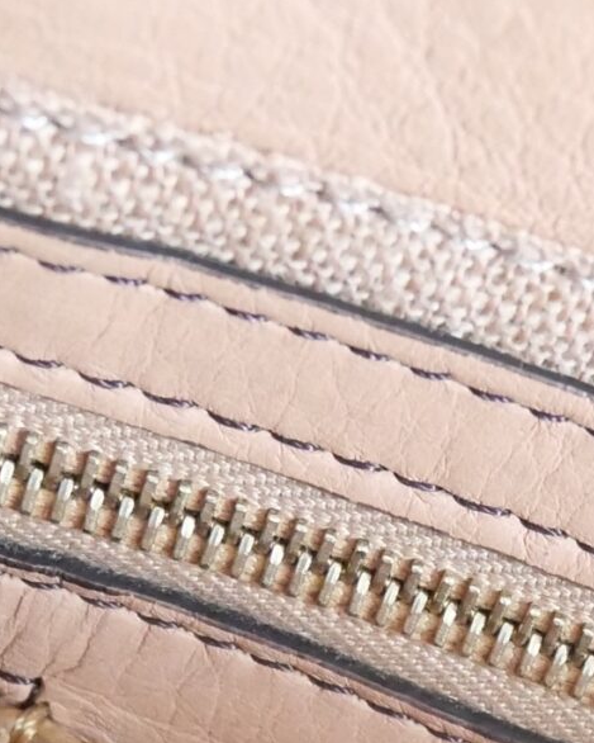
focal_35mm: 128
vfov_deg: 14.9
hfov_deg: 11.9
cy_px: 625
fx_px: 2812
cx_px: 583
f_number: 3.7
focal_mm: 15
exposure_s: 1/60
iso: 3200
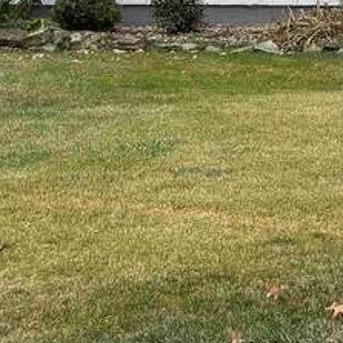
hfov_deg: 12.0
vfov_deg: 12.4
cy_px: -203
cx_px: 654
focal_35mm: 132
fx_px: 1480
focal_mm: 5.96
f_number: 1.6
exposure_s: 1/973
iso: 50
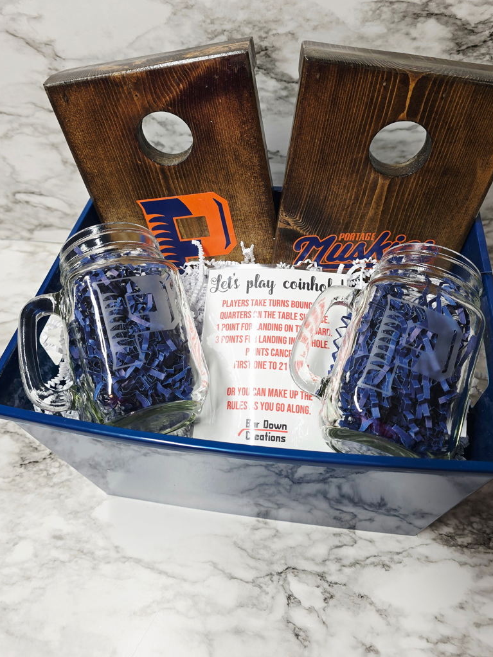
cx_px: 263
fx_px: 512
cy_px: 292
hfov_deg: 51.3
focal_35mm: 27
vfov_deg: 65.1
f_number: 1.7
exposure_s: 1/120
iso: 40
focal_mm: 6.3
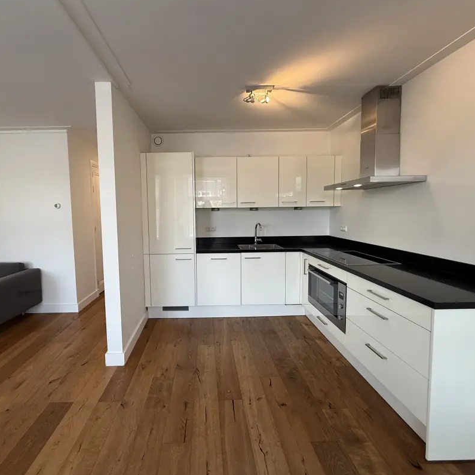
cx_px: 208
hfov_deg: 83.6
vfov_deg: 84.0
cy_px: 232
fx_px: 264
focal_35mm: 17
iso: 160
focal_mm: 2.22
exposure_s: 1/100
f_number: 2.2
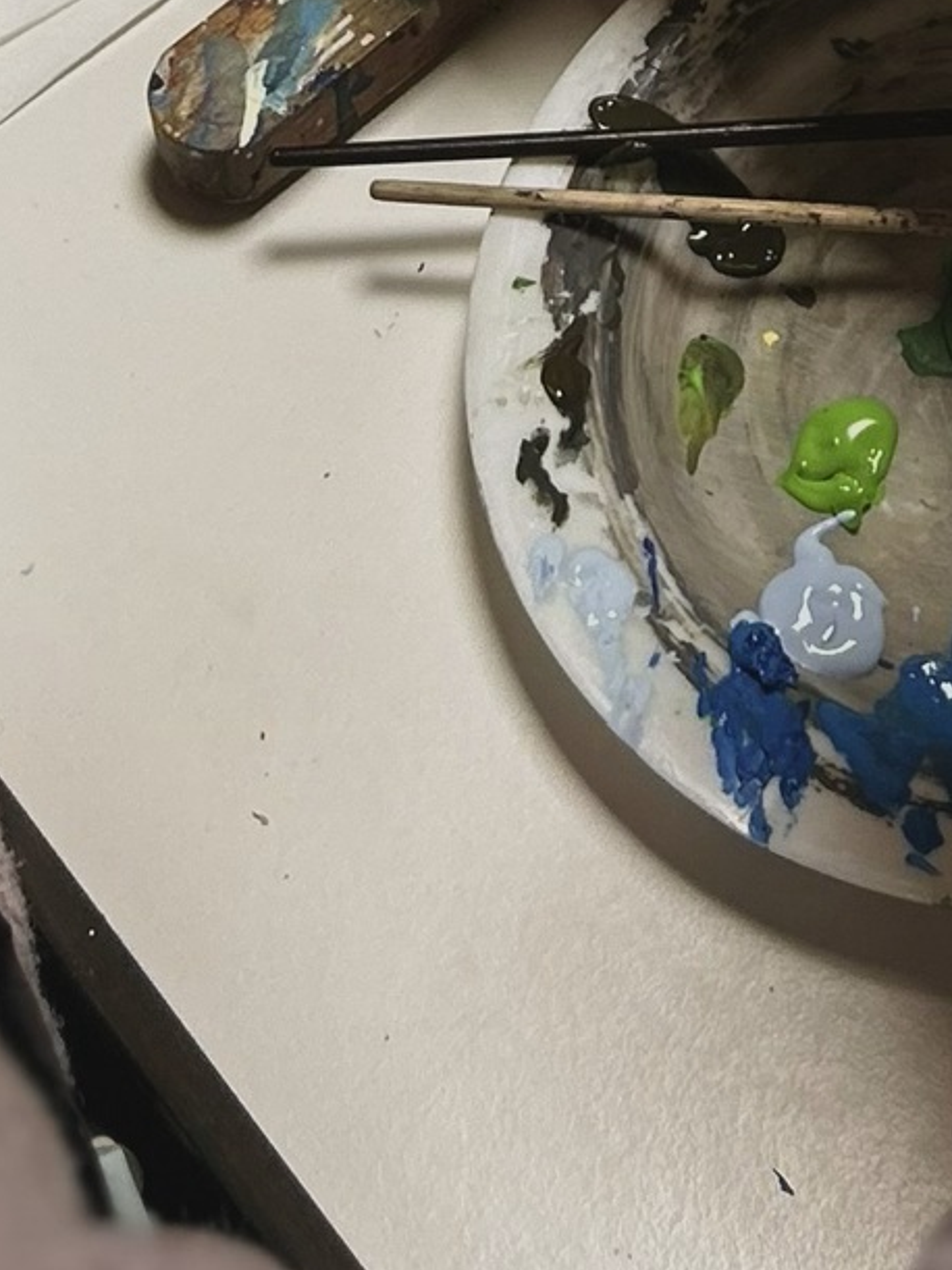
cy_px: -1022
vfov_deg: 16.1
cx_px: 908
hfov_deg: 14.2
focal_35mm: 103
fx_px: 3778
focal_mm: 5.7
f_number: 1.5
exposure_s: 1/50
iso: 80
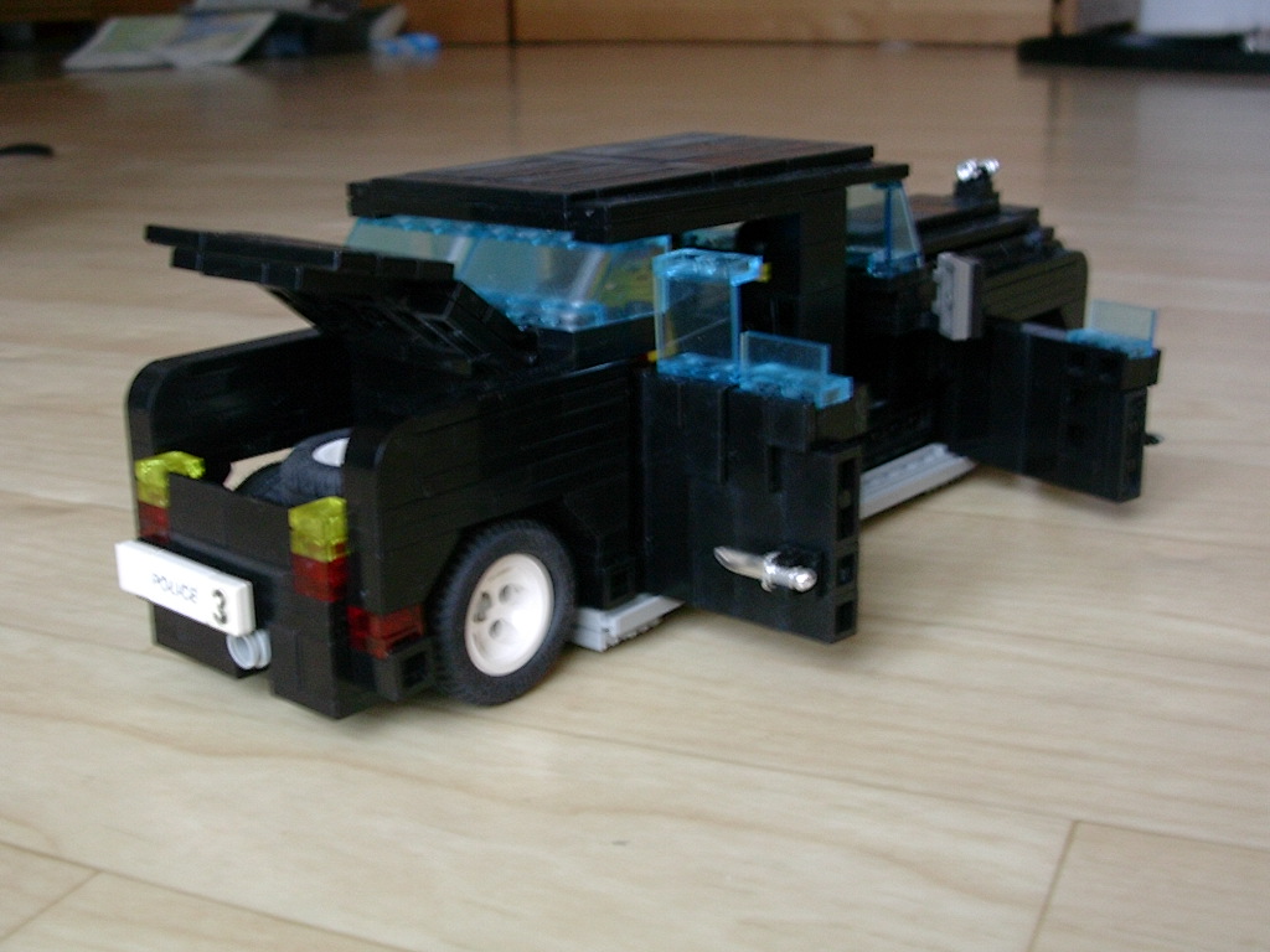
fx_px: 1651
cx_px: 635
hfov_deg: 42.1
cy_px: 476
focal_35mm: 45
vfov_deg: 32.2
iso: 70
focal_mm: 6.7
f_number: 2.9
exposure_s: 1/5
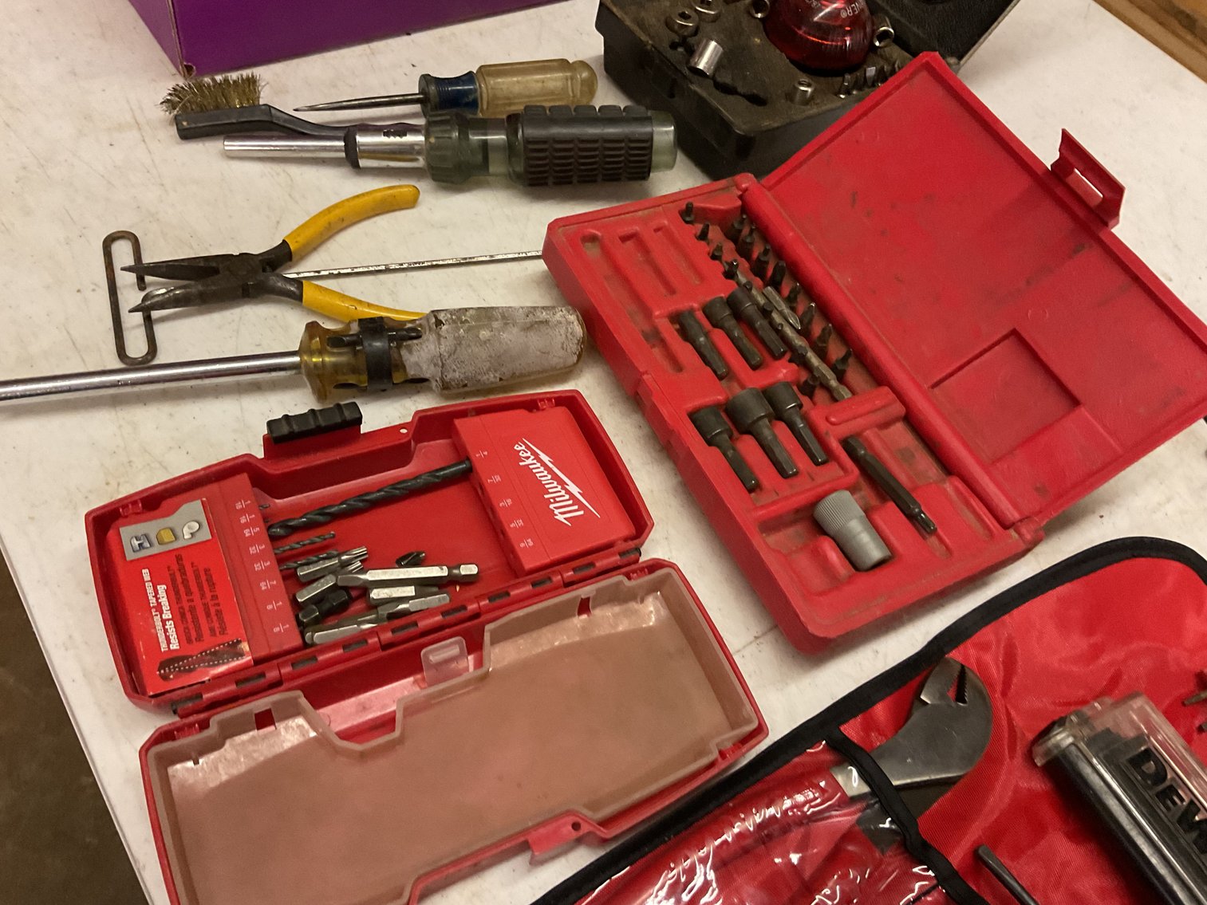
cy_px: 452
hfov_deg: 61.7
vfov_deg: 48.2
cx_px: 604
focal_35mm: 29
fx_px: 1011
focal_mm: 3
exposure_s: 1/40
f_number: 1.8
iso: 320
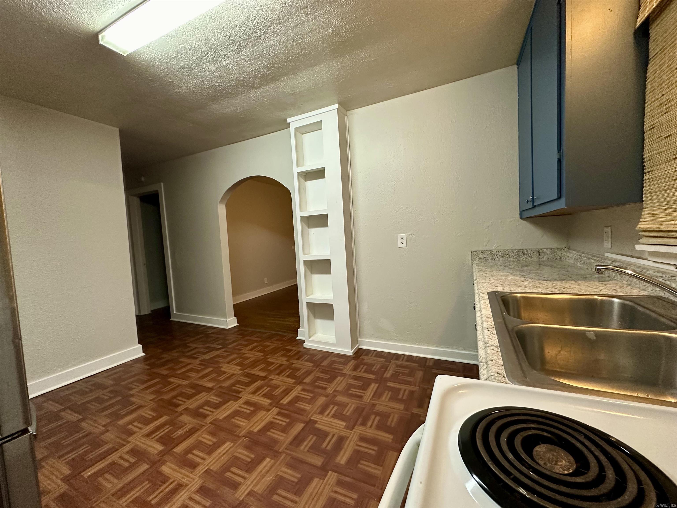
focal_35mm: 14
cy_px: 254
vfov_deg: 85.7
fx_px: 274
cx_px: 338
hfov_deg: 102.1
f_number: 2.2
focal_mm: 2.22
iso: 320
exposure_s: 1/60
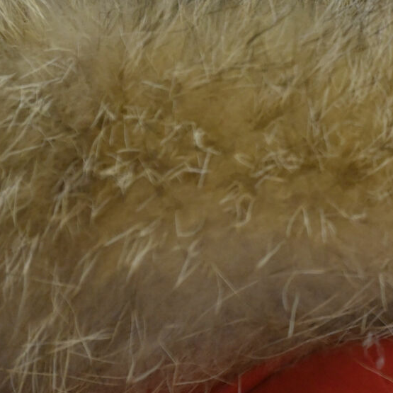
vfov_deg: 4.0
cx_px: 817
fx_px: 5664
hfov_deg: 3.9
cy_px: -92
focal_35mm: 441
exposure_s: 1/90
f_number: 5.6
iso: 2800
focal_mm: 120
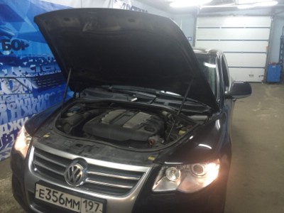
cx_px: 142
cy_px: 106
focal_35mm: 29
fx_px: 238
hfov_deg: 61.7
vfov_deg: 48.2
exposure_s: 1/33
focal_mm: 4.15
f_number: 2.2
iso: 250
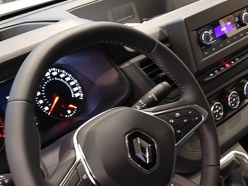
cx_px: 179
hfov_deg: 30.3
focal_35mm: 63
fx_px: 452
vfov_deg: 22.9
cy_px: 158
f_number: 1.9
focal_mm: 5.52
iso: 4480
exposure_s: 1/25
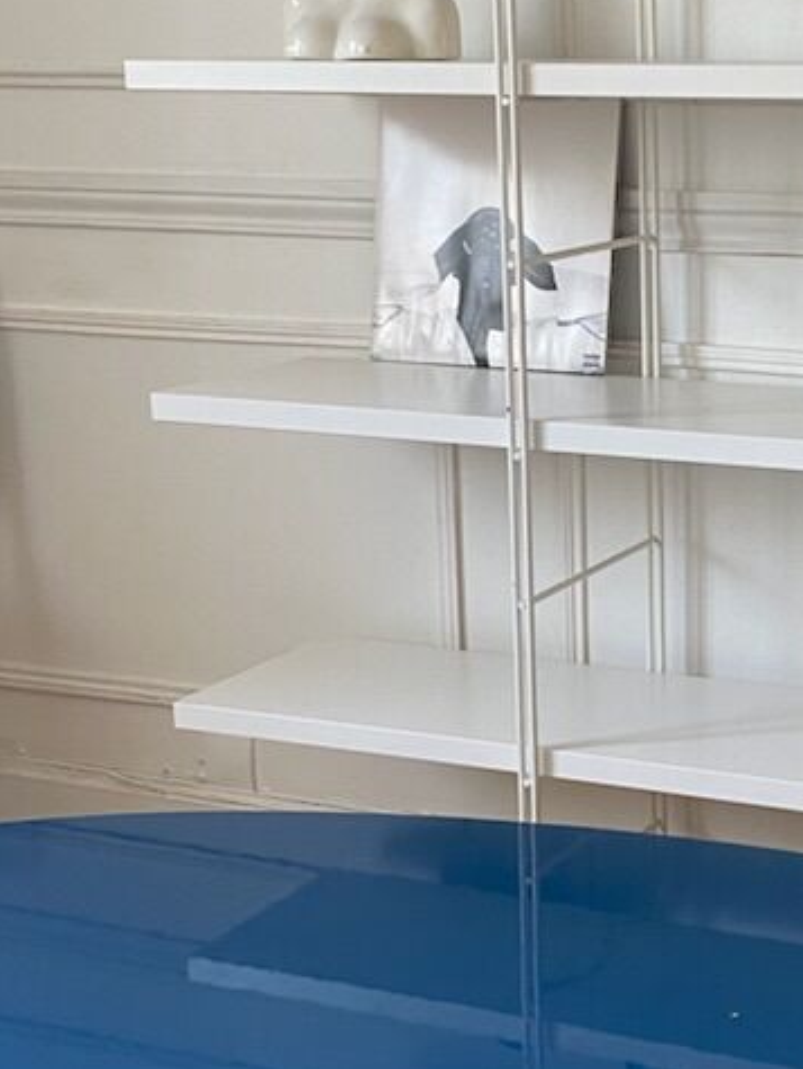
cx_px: 751
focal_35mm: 70
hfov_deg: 20.5
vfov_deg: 27.7
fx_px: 2162
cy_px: 596
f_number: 1.8
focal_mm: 4.25
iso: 125
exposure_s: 1/81
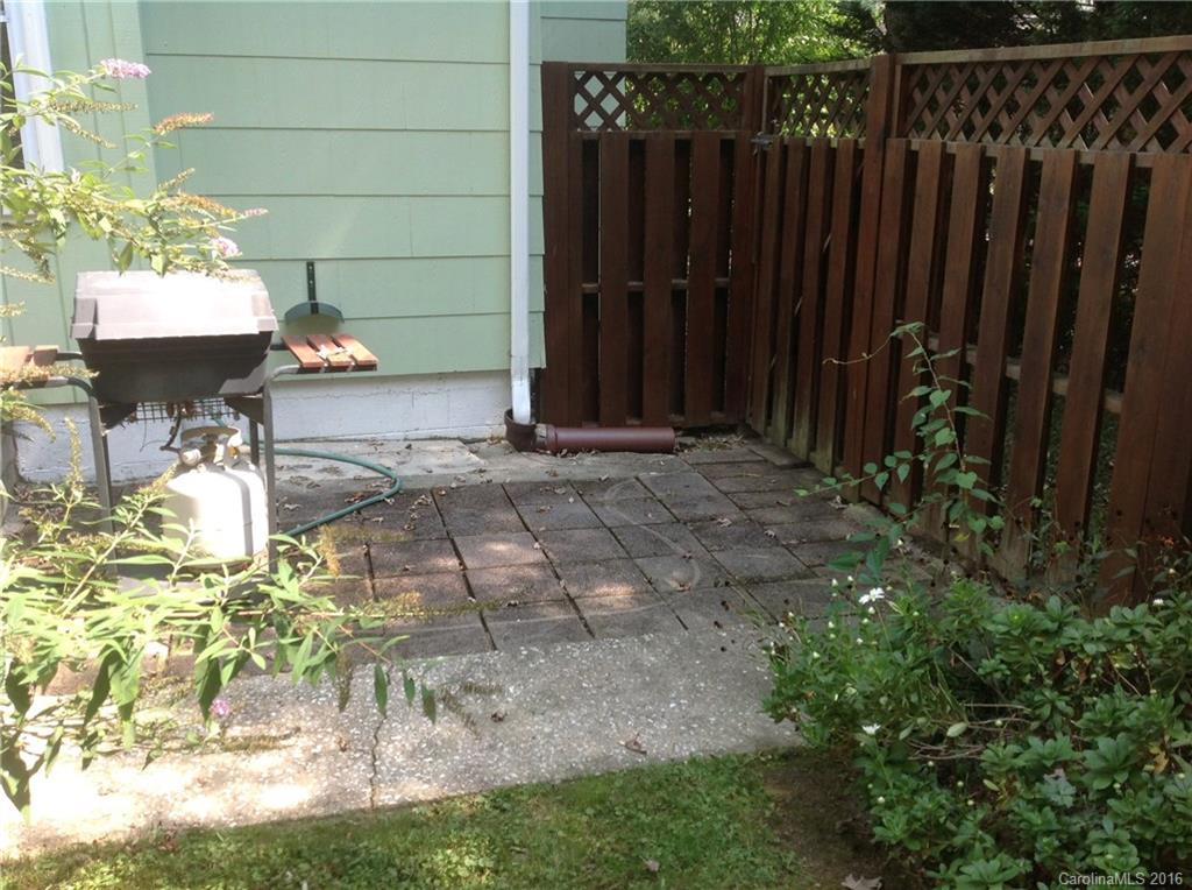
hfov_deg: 52.7
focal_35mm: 35
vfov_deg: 40.6
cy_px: 445
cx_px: 596
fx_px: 1203
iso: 50
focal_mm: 4.28
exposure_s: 1/250
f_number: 2.4
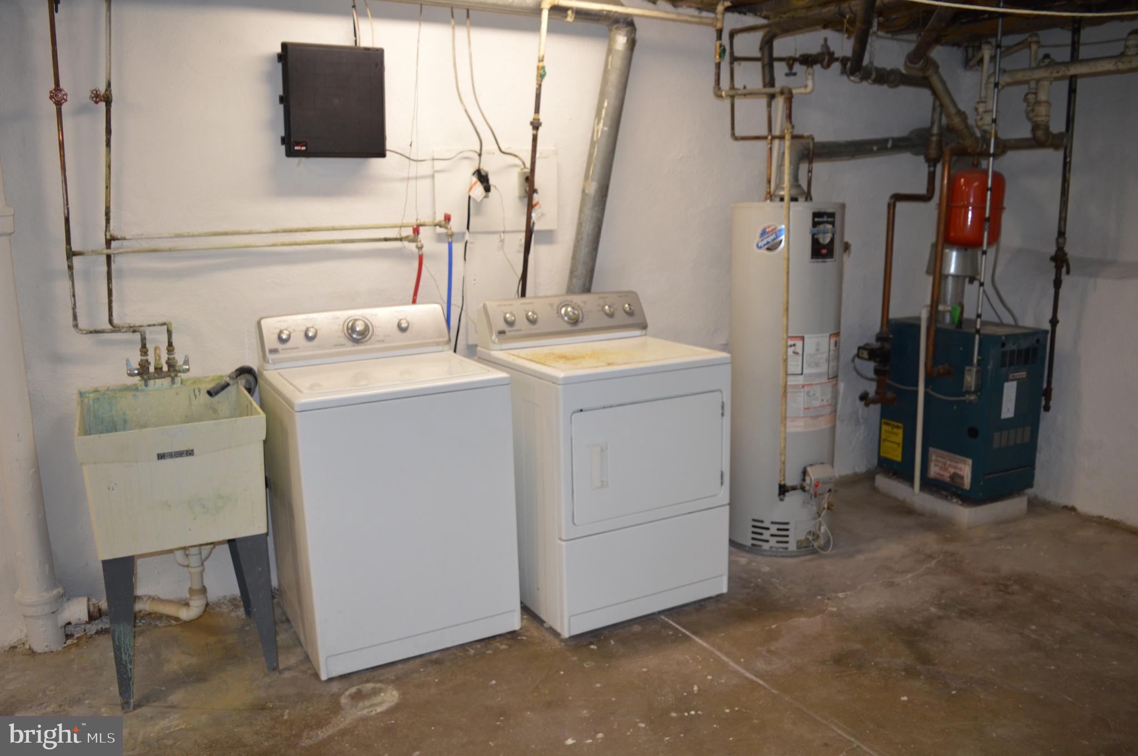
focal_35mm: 27
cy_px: 378
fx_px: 853
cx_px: 569
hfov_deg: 67.4
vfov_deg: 47.8
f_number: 3.5
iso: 400
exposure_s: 1/60
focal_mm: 18
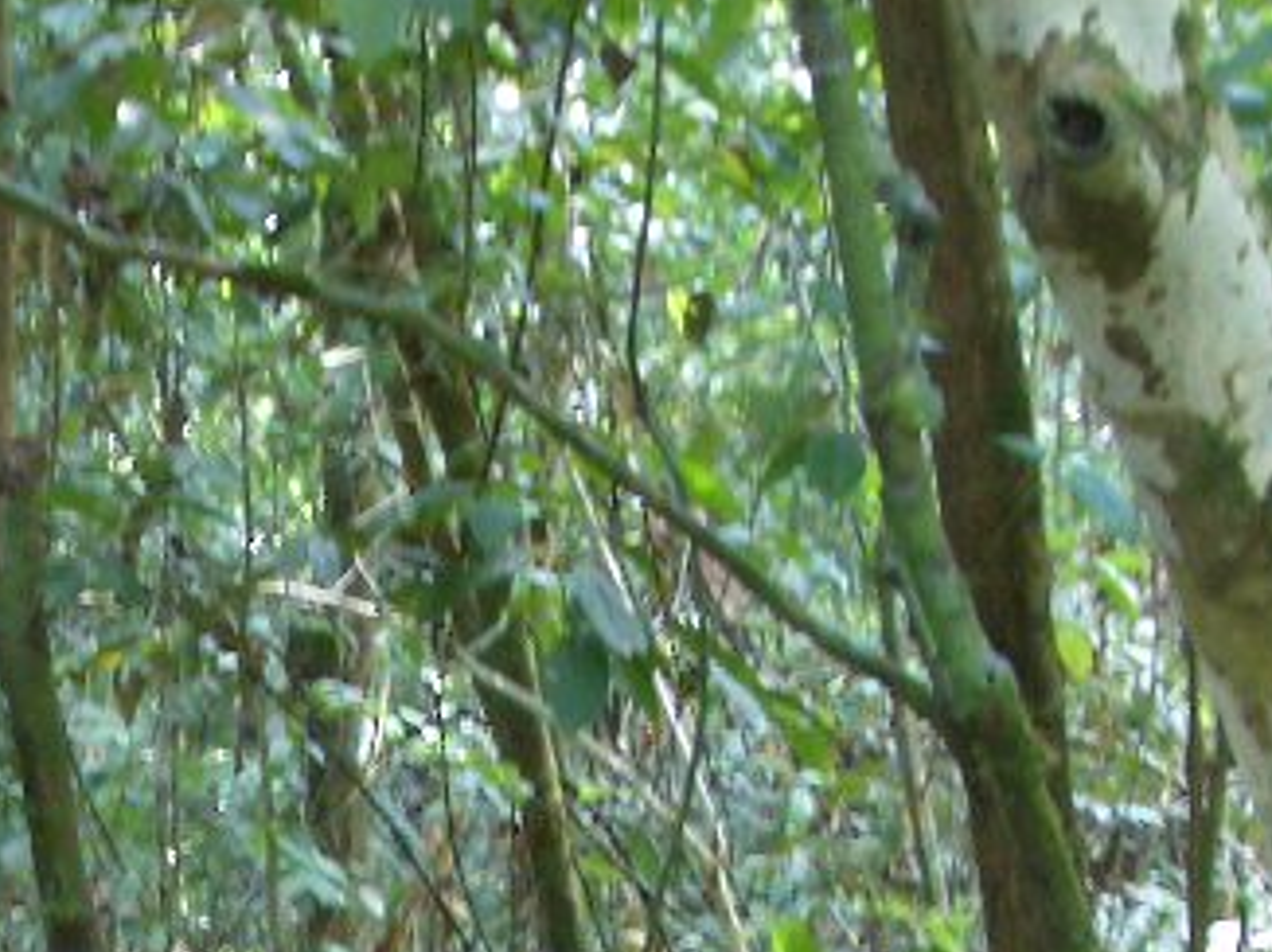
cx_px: 203
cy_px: 1245
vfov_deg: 13.0
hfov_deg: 17.7
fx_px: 4039
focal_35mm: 110
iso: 100
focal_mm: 5.8
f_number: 2.6
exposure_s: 1/13
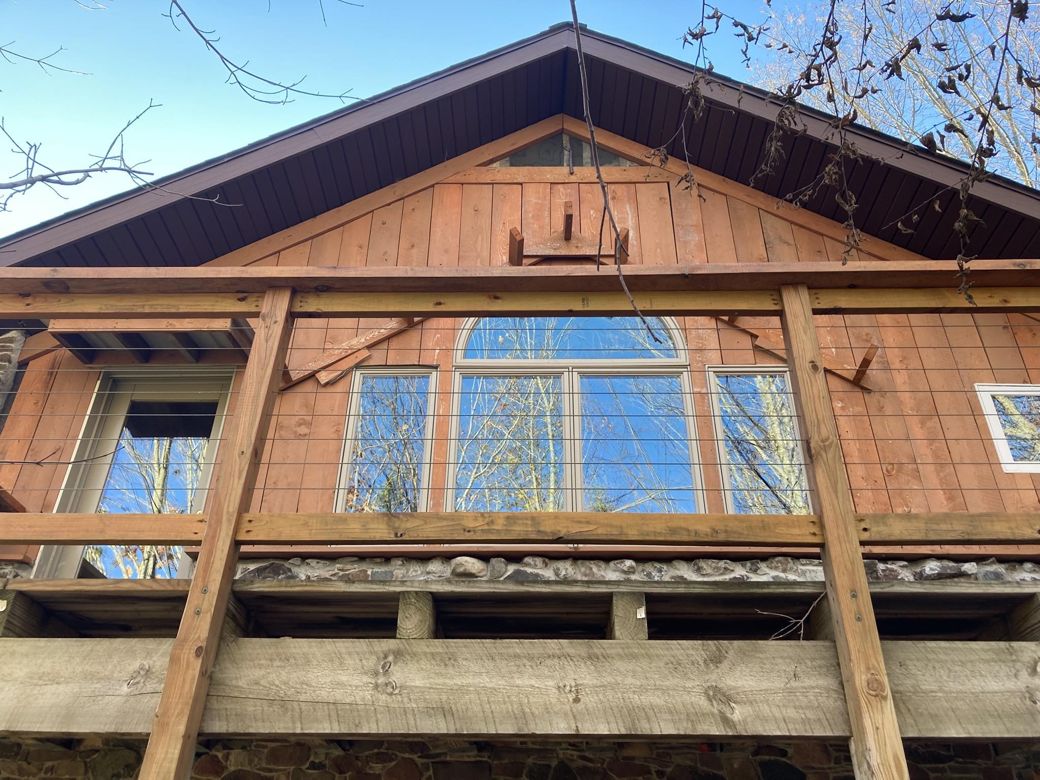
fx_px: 841
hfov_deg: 63.4
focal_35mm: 28
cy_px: 390
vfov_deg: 49.7
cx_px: 520
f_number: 1.8
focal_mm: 3.99
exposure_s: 1/121
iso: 32
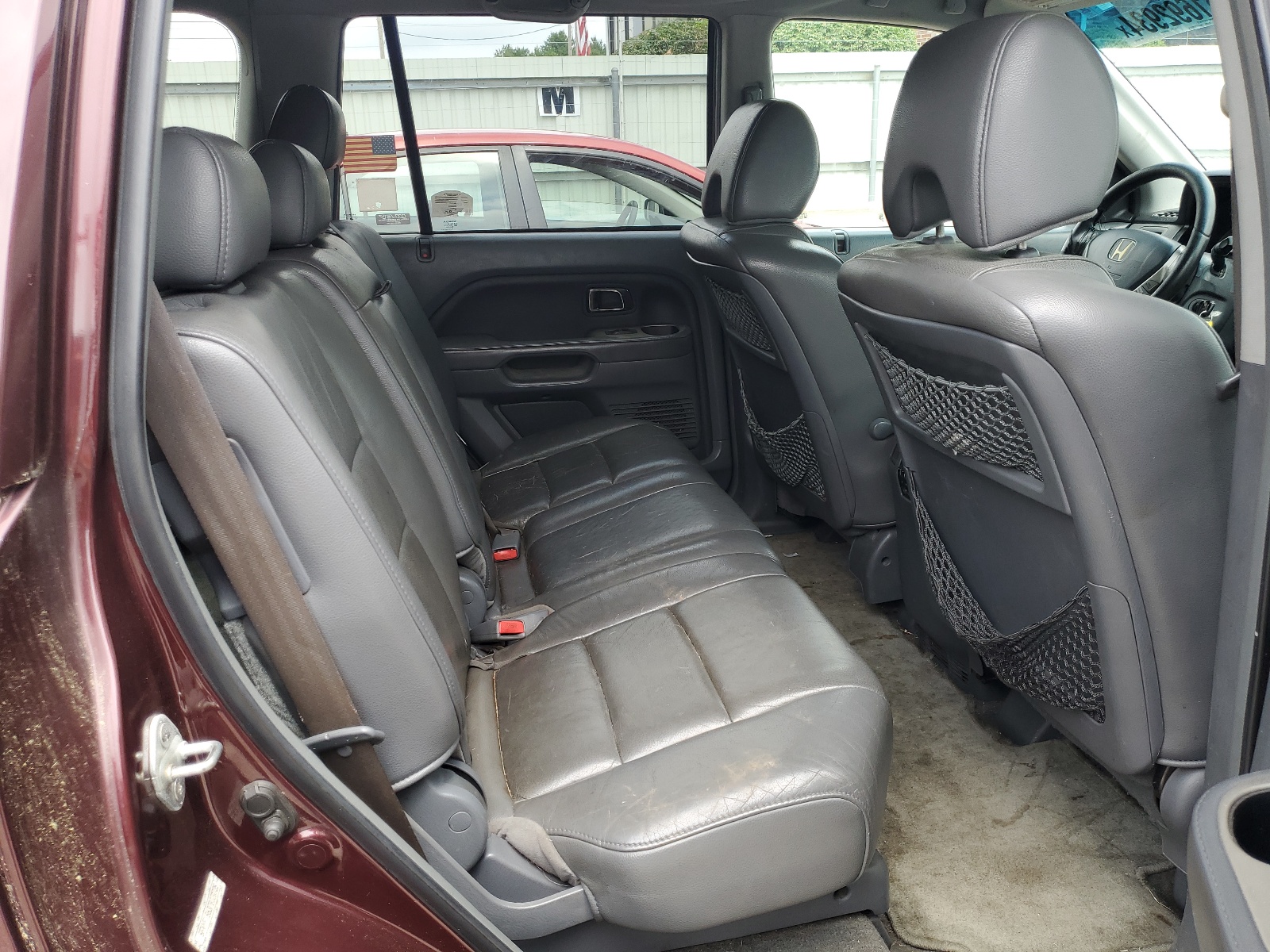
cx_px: 635
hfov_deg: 67.3
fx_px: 954
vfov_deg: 53.1
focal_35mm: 26
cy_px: 476
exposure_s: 1/333
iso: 50
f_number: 1.5
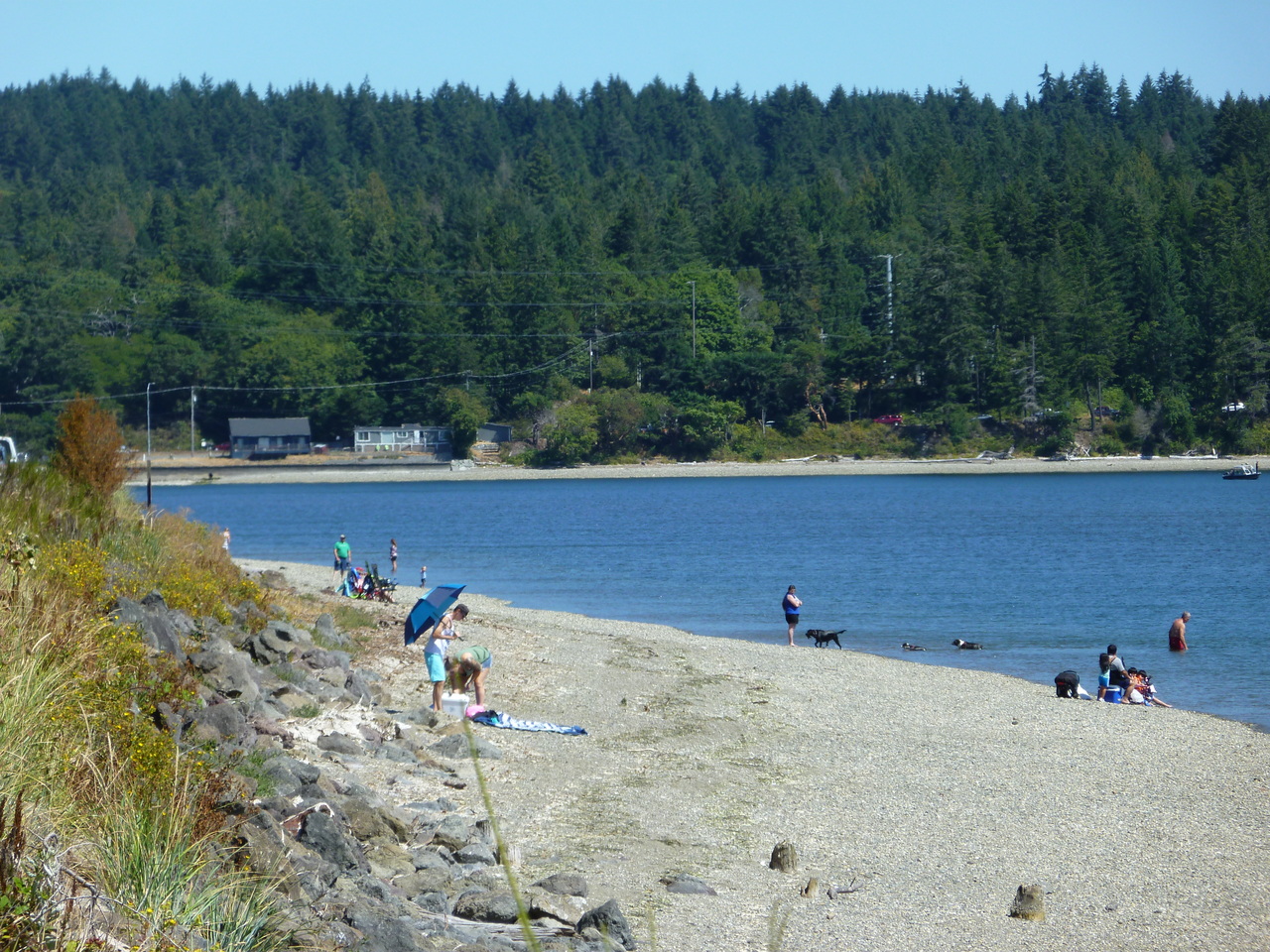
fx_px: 6420
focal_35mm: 175
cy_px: 476
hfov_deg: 11.3
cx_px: 635
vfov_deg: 8.5
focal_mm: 31.4
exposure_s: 1/200
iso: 80
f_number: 5.8
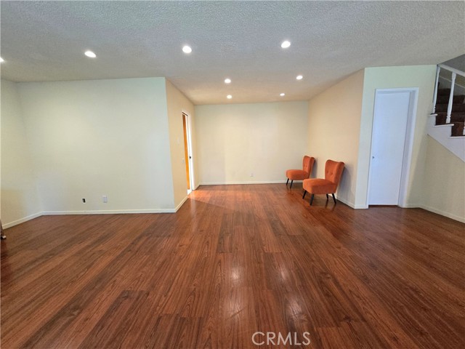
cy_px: 174
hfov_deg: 106.2
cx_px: 232
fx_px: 175
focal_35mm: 13
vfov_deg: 89.9
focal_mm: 2.2
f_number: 2.2
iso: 1250
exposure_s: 1/30
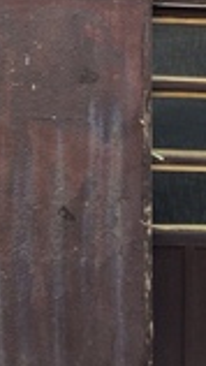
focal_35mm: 100
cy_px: 36
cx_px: -199
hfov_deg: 11.1
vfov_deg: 20.9
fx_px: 970
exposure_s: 1/120
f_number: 2.2
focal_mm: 4.15
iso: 40
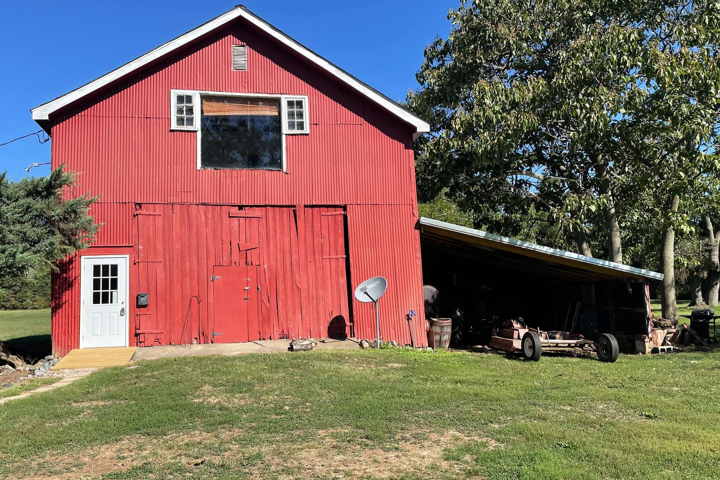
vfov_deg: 41.1
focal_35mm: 32
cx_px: 325
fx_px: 640
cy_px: 233
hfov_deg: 58.6
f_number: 1.6
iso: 32
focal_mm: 4.2
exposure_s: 1/2212
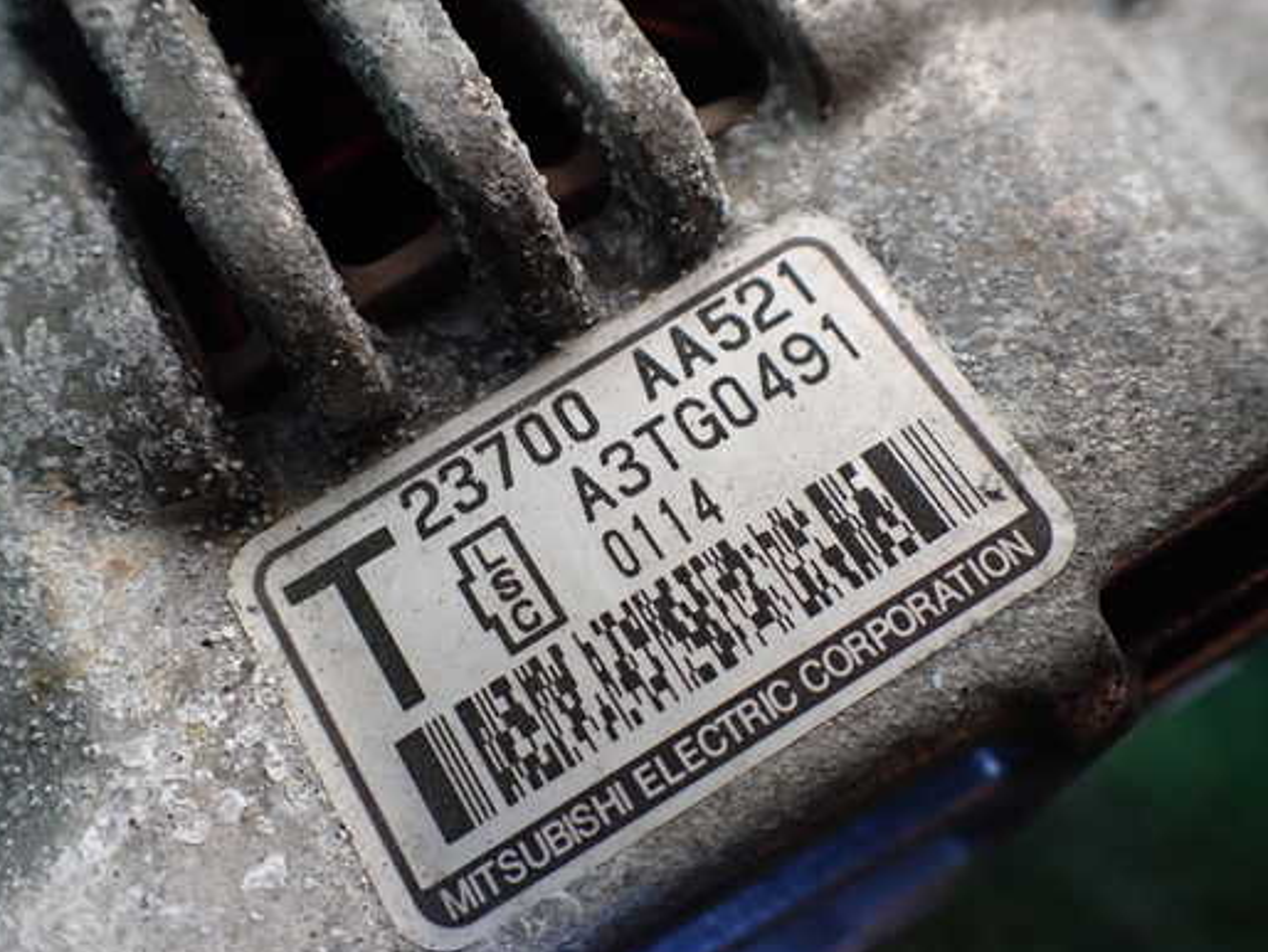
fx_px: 1283
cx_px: 590
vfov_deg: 40.7
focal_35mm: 35
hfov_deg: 52.6
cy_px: 493
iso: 400
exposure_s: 1/125
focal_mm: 5.4
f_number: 2.3
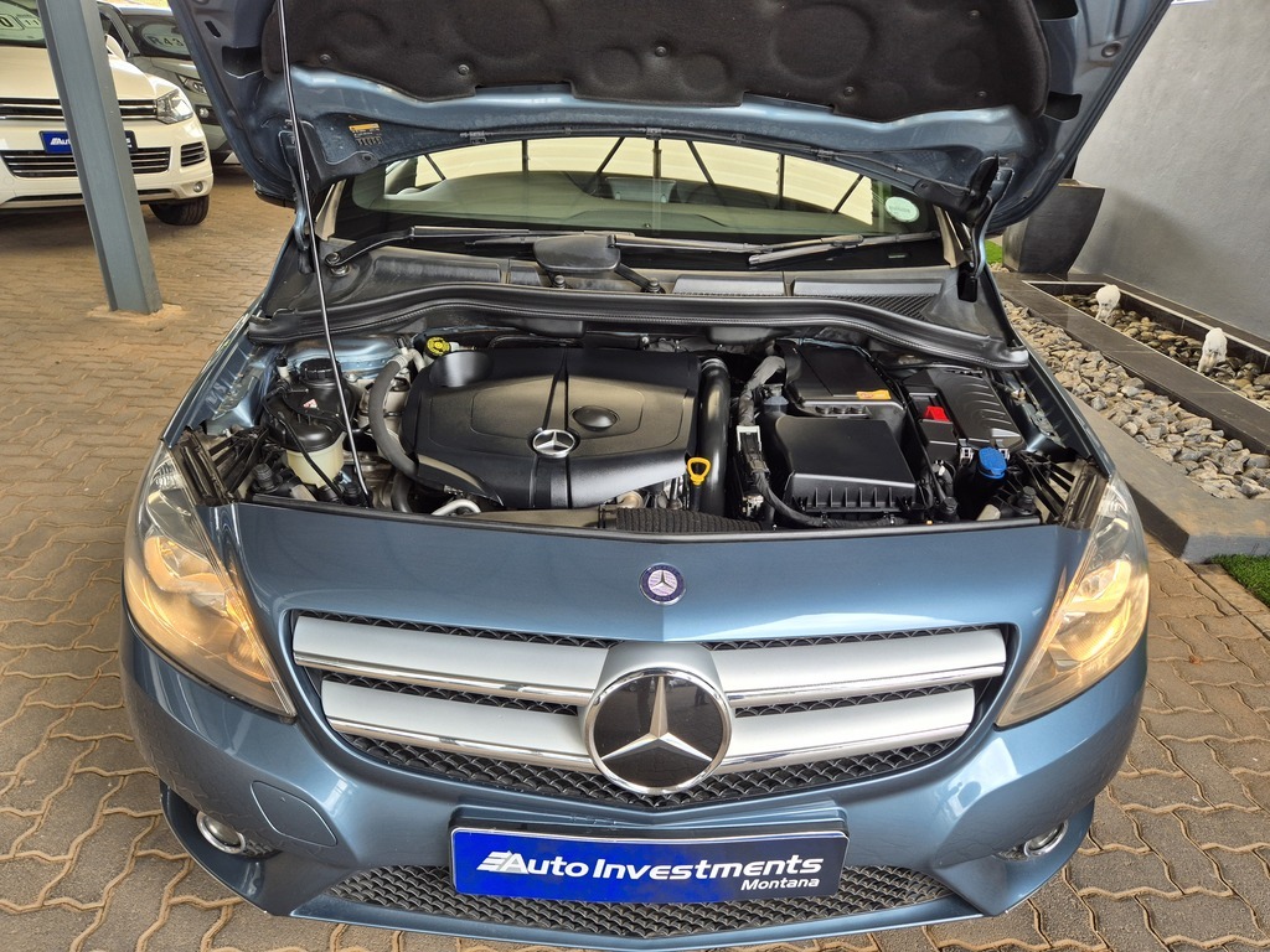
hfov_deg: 73.9
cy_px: 476
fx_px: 844
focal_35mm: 23
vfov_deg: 58.9
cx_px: 635
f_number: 1.8
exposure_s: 1/180
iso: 64
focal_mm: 5.4
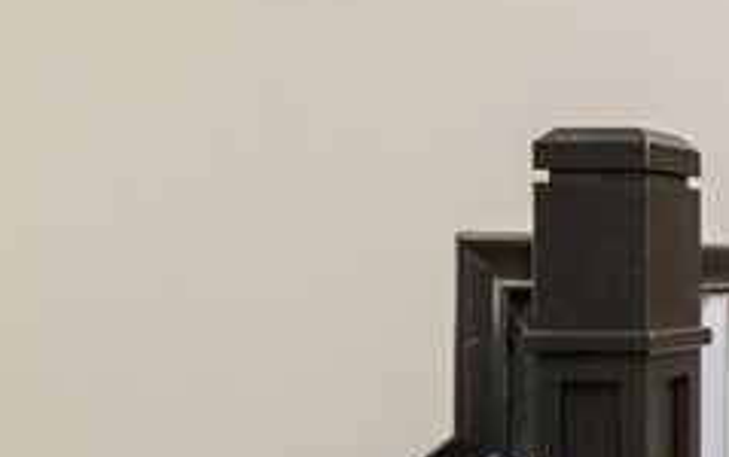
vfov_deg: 21.3
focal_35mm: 61
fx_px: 1213
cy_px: 264
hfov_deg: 22.4
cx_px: 1260
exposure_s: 1/80
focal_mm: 14
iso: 200
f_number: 4.5
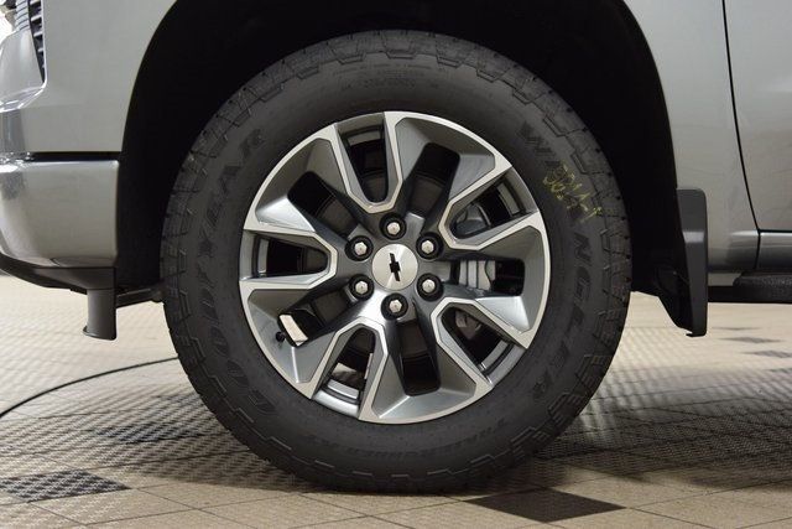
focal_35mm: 66
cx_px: 396
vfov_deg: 20.6
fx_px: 1452
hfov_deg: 30.5
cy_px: 264
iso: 1600
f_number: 5
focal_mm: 44
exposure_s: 1/60
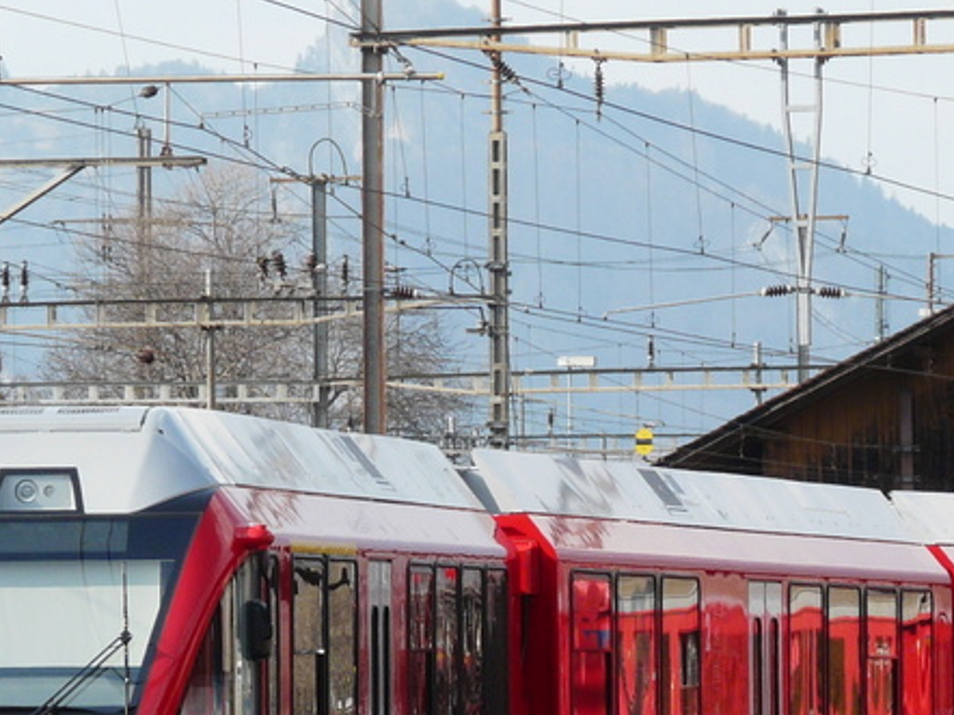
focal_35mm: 439
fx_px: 12092
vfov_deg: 3.4
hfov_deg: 4.5
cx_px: 645
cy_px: 659
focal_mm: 31.9
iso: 100
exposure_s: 1/250
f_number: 5.6
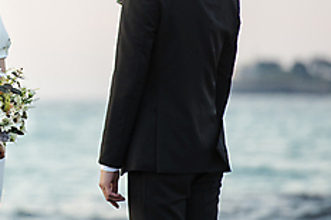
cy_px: 37
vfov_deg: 2.7
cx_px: -28
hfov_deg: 4.0
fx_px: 4732
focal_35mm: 515
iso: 400
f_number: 3.5
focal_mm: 200
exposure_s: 1/200
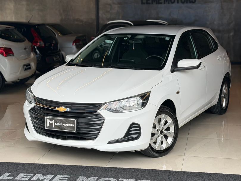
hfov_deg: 39.6
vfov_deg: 30.3
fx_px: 334
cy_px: 90
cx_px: 120
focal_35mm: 48
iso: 64
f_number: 1.78
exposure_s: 1/951
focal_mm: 6.76
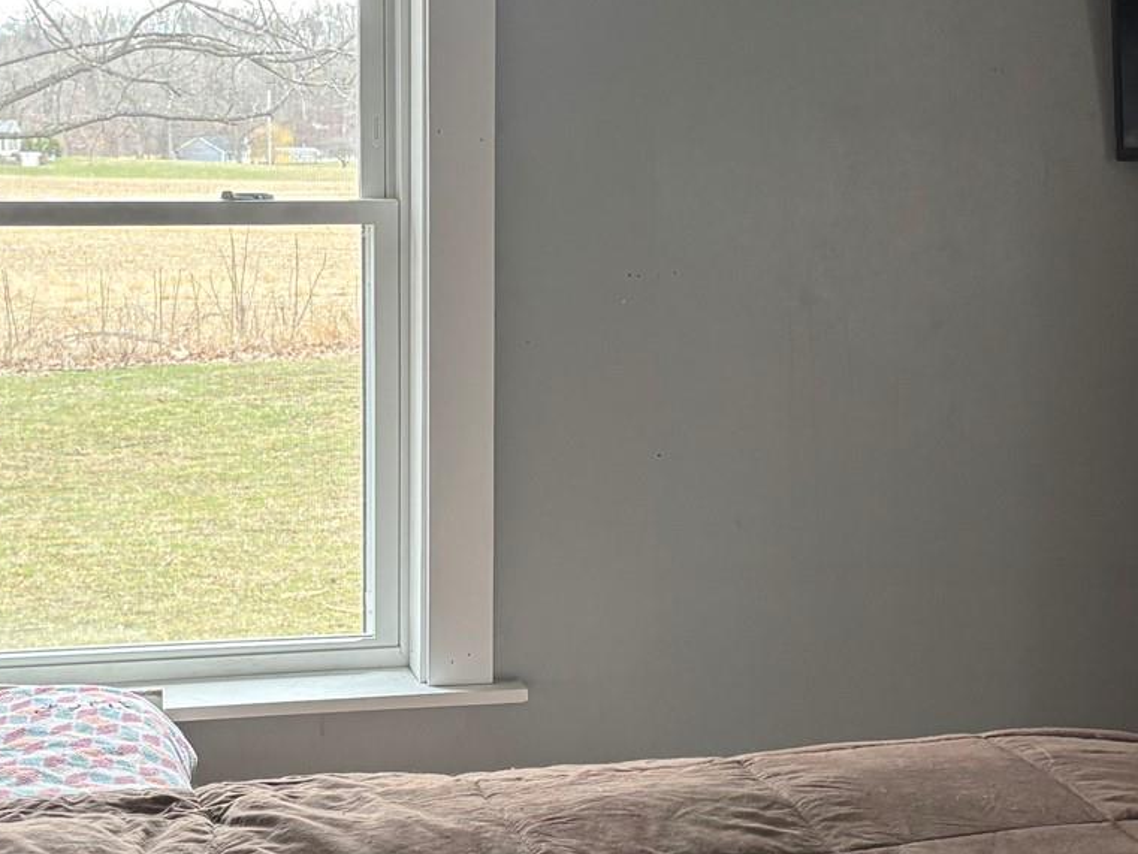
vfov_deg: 21.0
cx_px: 504
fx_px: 2302
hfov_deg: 27.8
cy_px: 377
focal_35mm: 70
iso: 160
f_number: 1.6
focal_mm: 5.96
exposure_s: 1/60
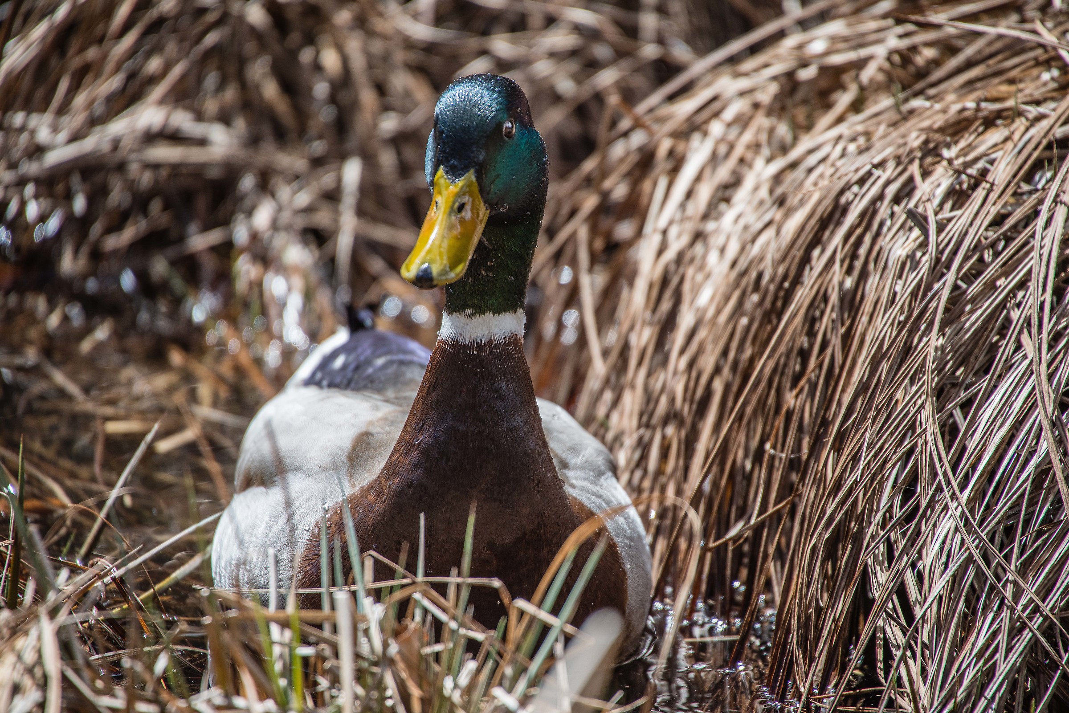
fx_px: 14849
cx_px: 534
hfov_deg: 4.1
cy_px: 356
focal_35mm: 500
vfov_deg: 2.8
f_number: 6.3
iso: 280
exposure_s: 1/500
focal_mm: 500
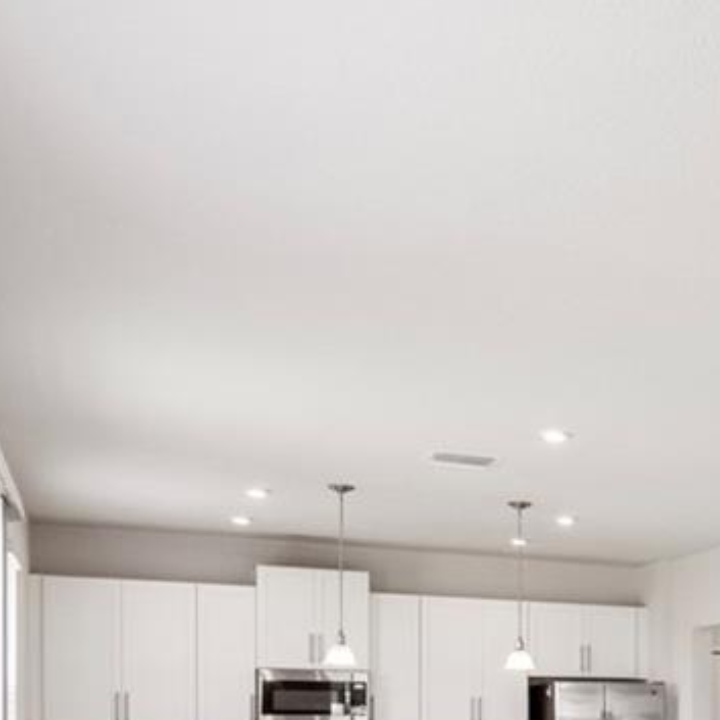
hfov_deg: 26.7
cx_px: 938
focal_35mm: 54
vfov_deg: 29.2
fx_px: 1271
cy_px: 745
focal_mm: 14
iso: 250
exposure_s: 1/60
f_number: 6.3
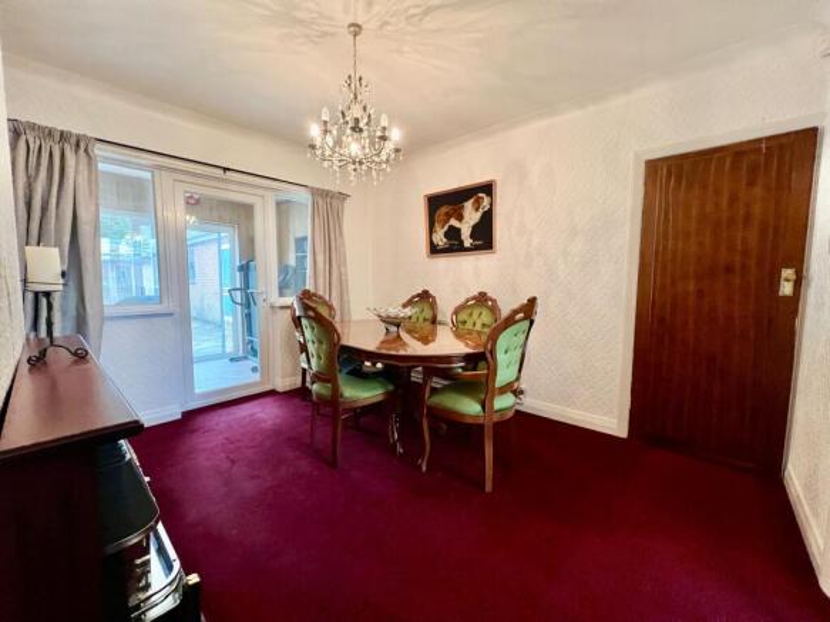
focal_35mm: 13
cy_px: 311
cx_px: 415
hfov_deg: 106.2
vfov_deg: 89.9
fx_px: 312
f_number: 1.8
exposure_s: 1/50
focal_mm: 1.57
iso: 640
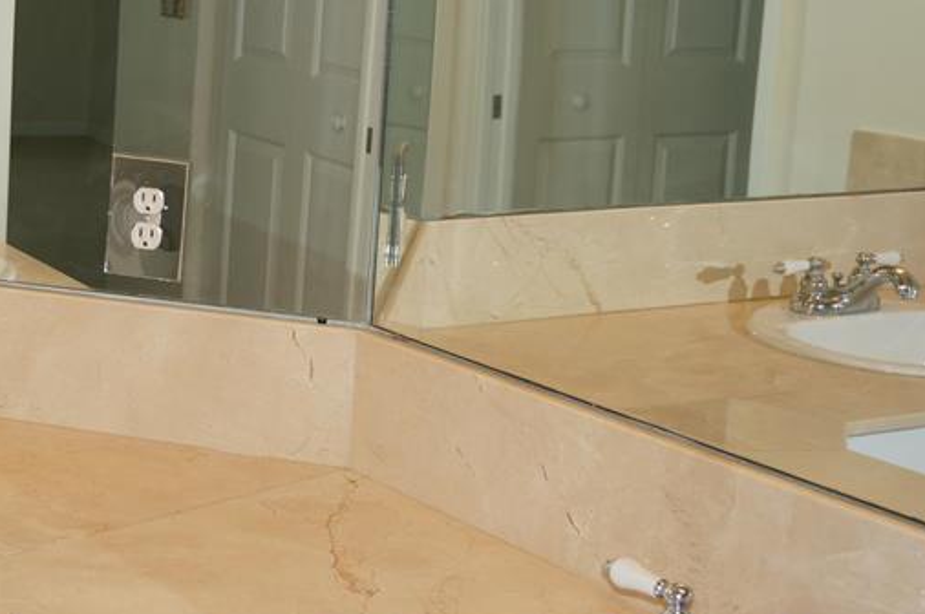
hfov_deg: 24.6
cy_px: 210
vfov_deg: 17.2
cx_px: 22
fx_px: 2027
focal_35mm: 79
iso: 250
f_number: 4.5
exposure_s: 1/160
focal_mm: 26
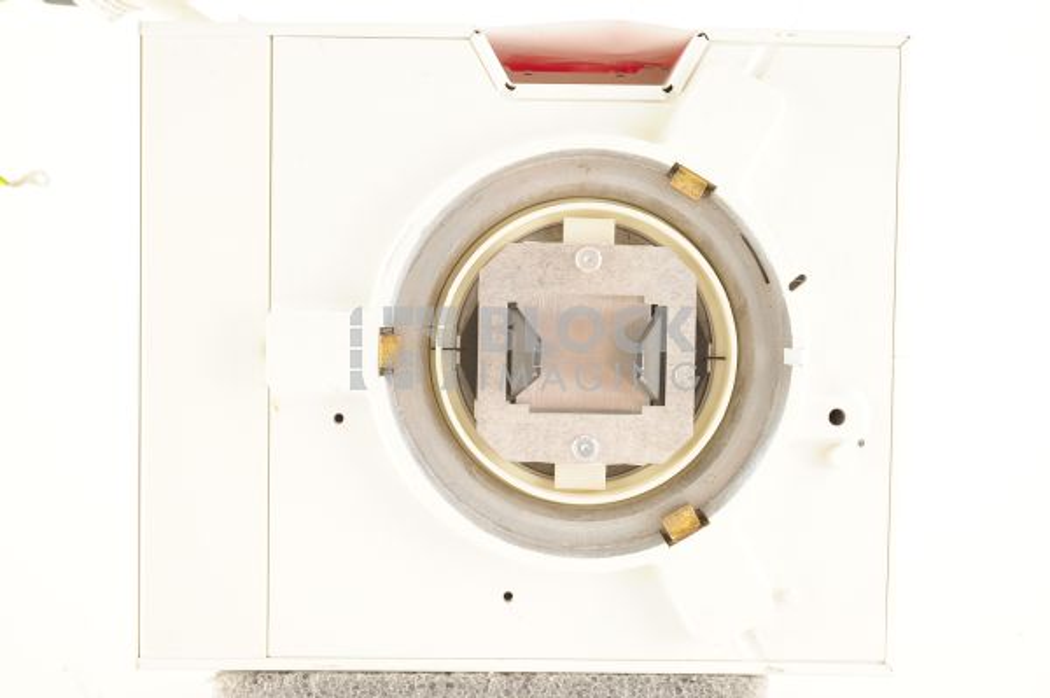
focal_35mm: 50
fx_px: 1457
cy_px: 349
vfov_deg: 26.9
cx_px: 525
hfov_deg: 39.6
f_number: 10
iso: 1600
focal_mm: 50
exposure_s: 1/125
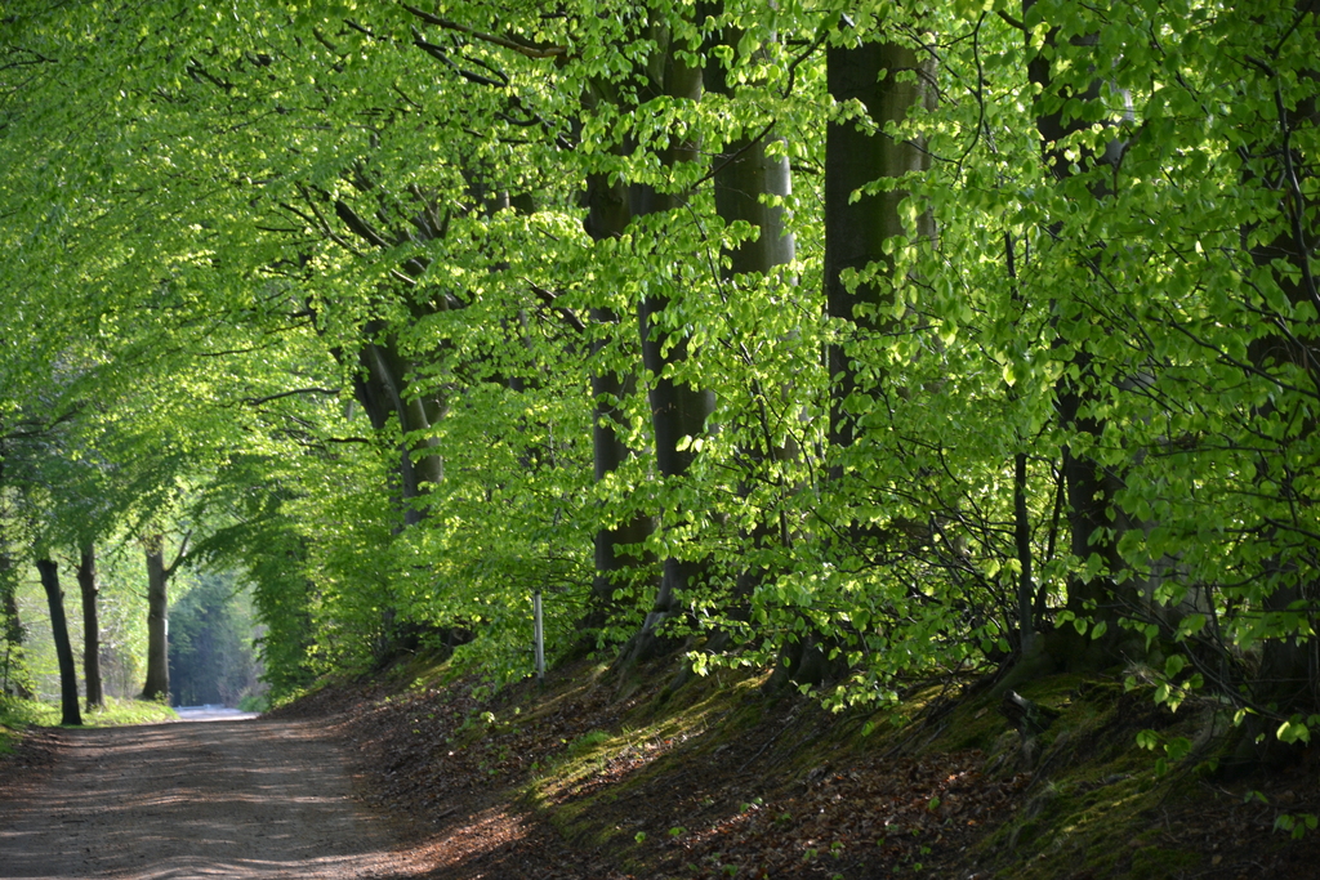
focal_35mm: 158
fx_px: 5775
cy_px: 440
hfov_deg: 13.0
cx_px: 660
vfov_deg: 8.7
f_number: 5.6
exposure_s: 1/125
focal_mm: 105
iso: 250
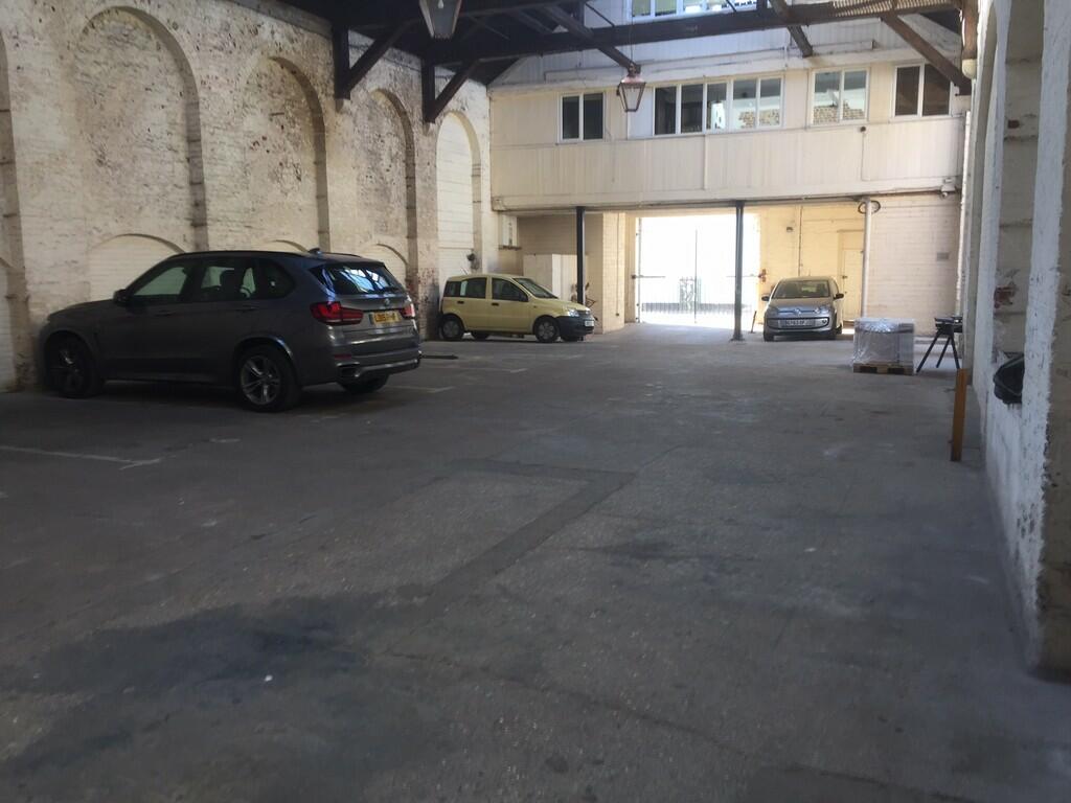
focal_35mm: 29
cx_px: 536
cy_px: 402
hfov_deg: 61.7
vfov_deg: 48.2
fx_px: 897
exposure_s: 1/50
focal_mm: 4.15
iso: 32
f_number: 2.2
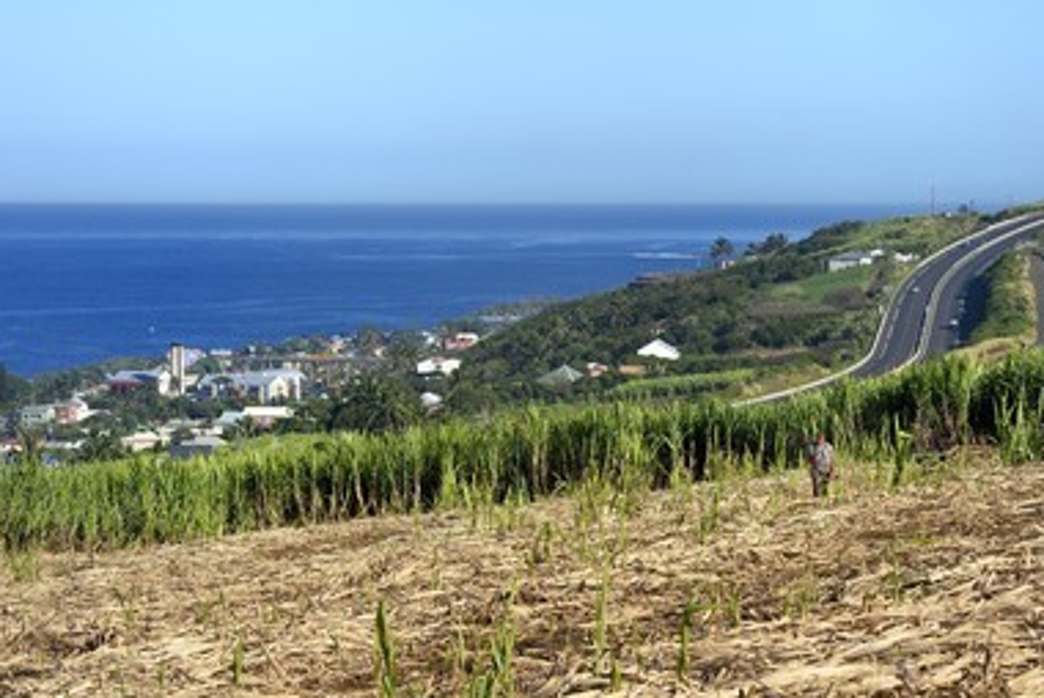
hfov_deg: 14.9
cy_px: 363
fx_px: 4005
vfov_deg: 10.0
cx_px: 566
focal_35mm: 138
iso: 200
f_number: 14
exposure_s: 1/320
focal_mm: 125
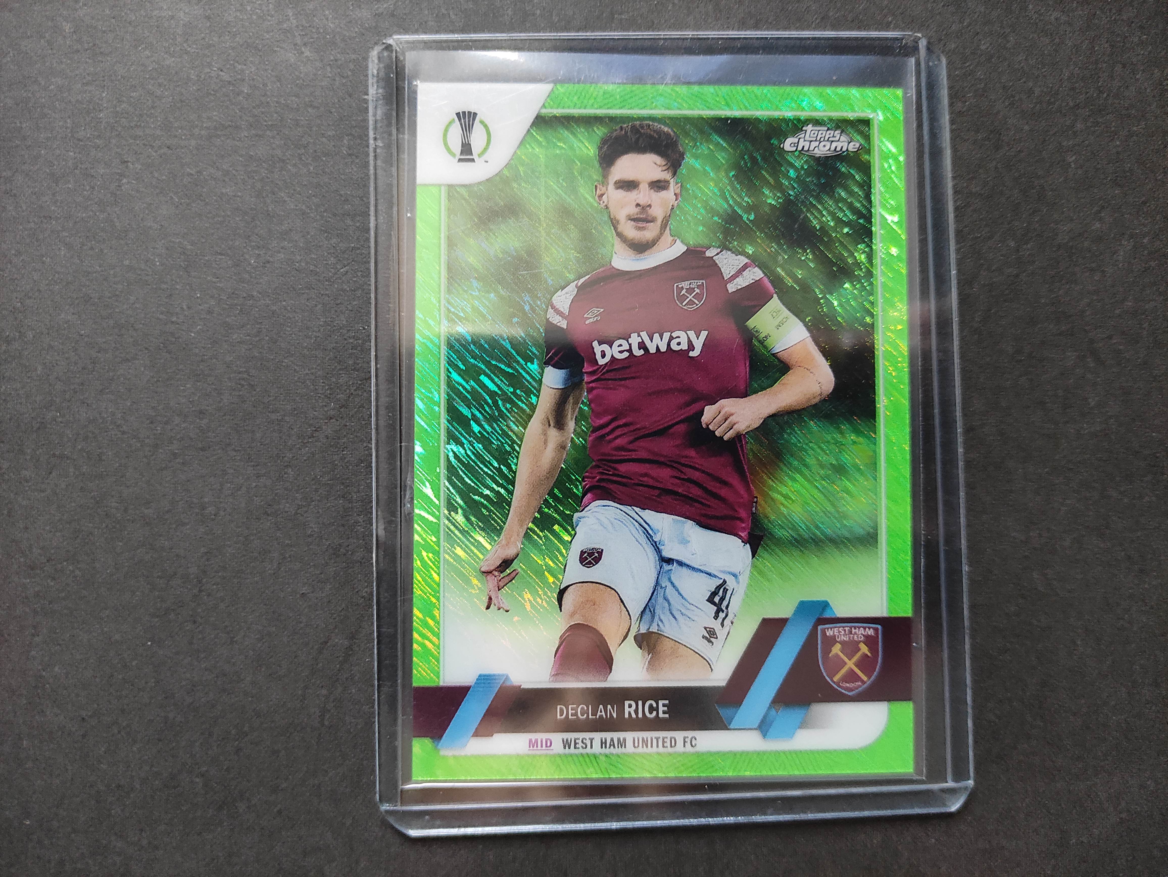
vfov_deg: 54.9
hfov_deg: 69.4
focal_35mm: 25
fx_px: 844
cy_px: 438
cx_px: 584
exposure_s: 1/30
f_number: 1.89
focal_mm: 5.43
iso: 320
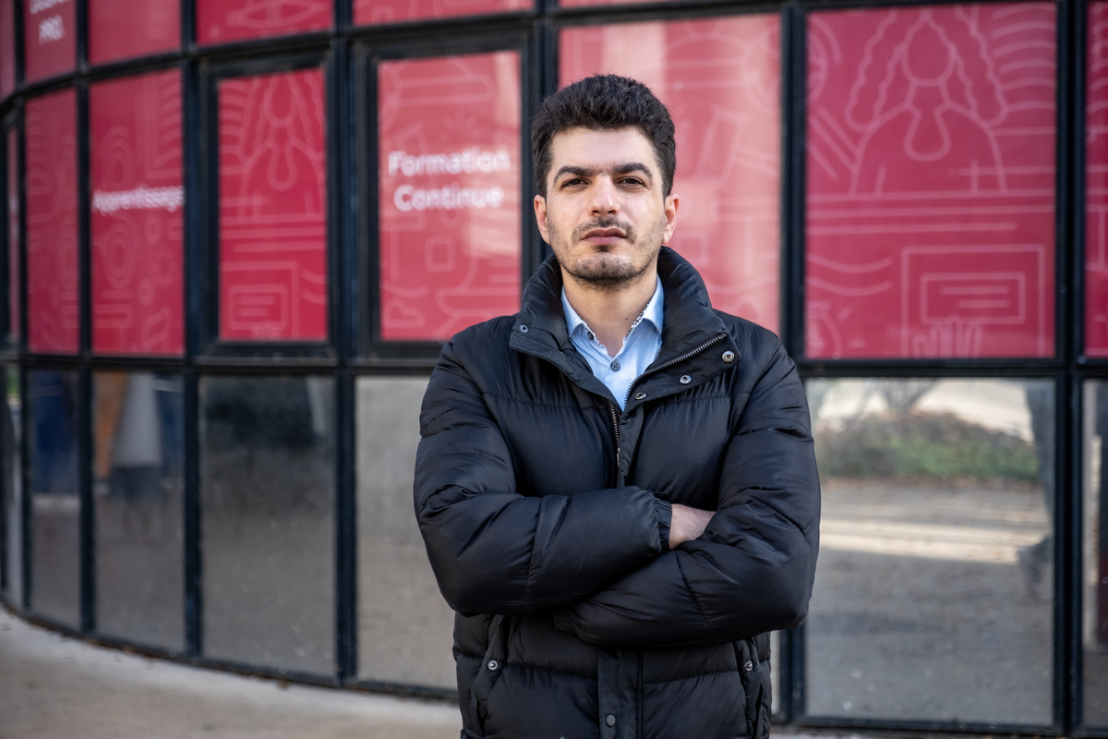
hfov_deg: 27.7
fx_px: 2247
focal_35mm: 73
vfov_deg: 18.7
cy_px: 370
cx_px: 554
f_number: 2.8
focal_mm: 48.5
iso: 800
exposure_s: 1/1600
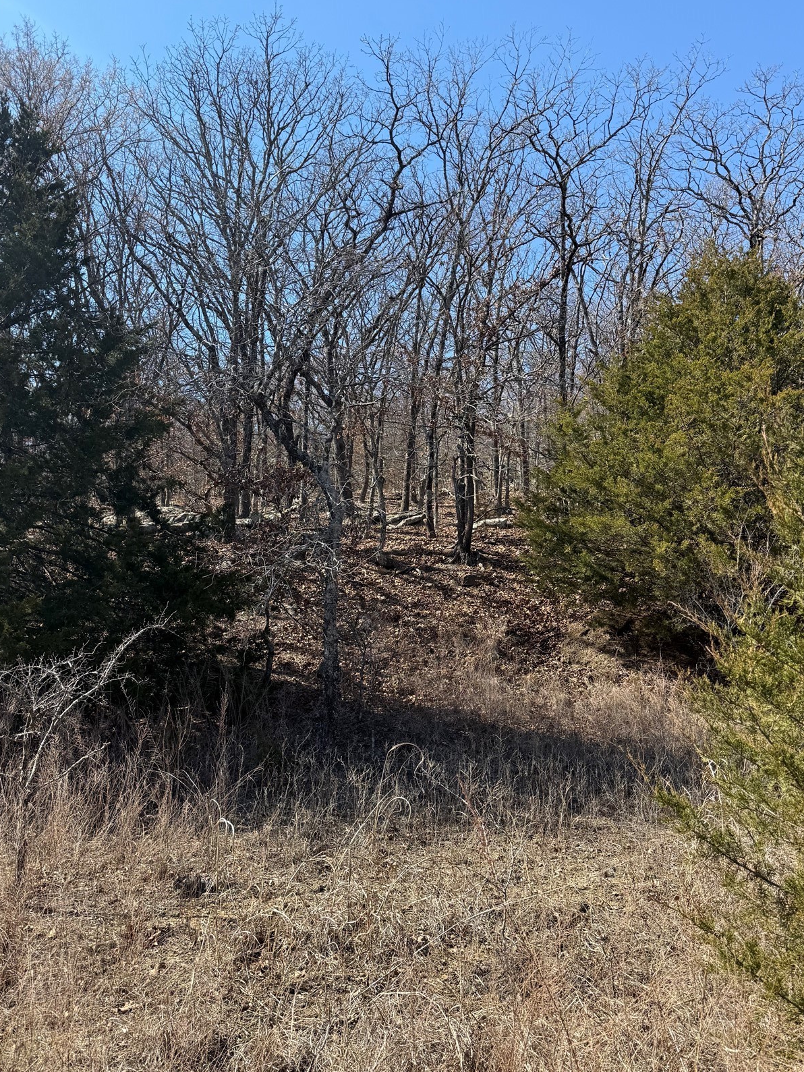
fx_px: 898
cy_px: 521
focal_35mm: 29
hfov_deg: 48.2
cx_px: 413
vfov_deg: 61.6
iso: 80
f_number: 1.78
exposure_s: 1/1727
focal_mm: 6.76
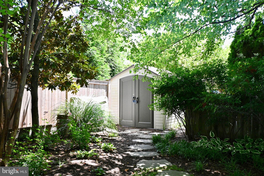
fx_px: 264
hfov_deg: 53.1
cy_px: 88
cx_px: 132
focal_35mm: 36
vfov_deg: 36.9
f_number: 7.1
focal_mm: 24
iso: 4000
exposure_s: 1/800
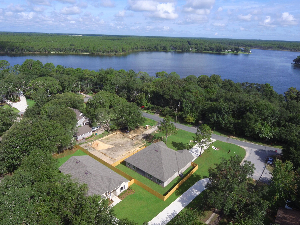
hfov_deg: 81.7
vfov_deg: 66.0
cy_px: 112
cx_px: 150
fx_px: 173
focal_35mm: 20
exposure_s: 1/1066
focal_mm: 3.61
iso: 100
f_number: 2.8
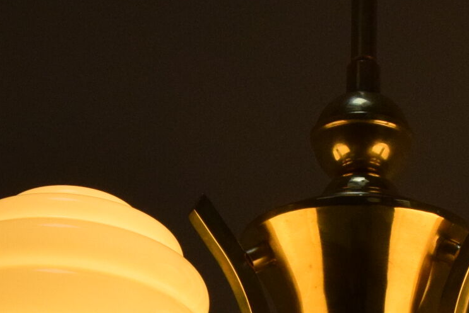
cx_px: 365
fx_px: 2047
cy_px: 329
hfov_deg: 13.0
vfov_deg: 8.7
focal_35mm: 157
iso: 1600
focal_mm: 26
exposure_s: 1/500
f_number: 11
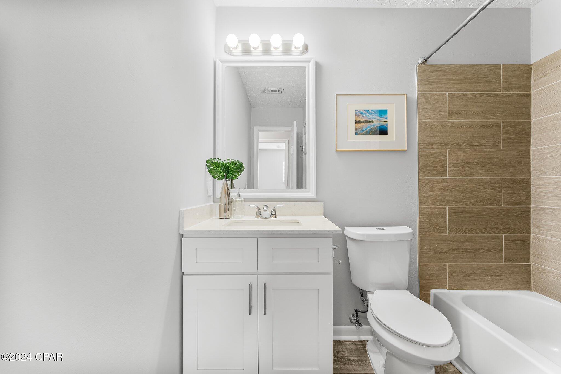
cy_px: 187
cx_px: 280
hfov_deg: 100.4
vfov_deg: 77.3
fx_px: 234
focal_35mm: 15
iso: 400
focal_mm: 15.4
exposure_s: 1/4
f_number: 9
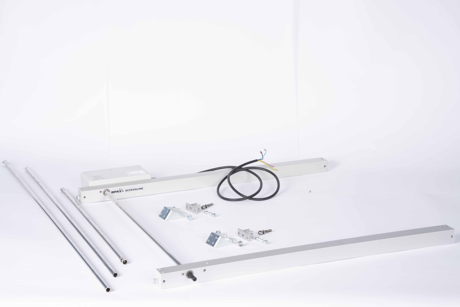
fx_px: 1099
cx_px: 229
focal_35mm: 86
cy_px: 154
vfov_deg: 15.9
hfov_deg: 23.6
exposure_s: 1/100
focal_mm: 85
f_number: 8
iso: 160
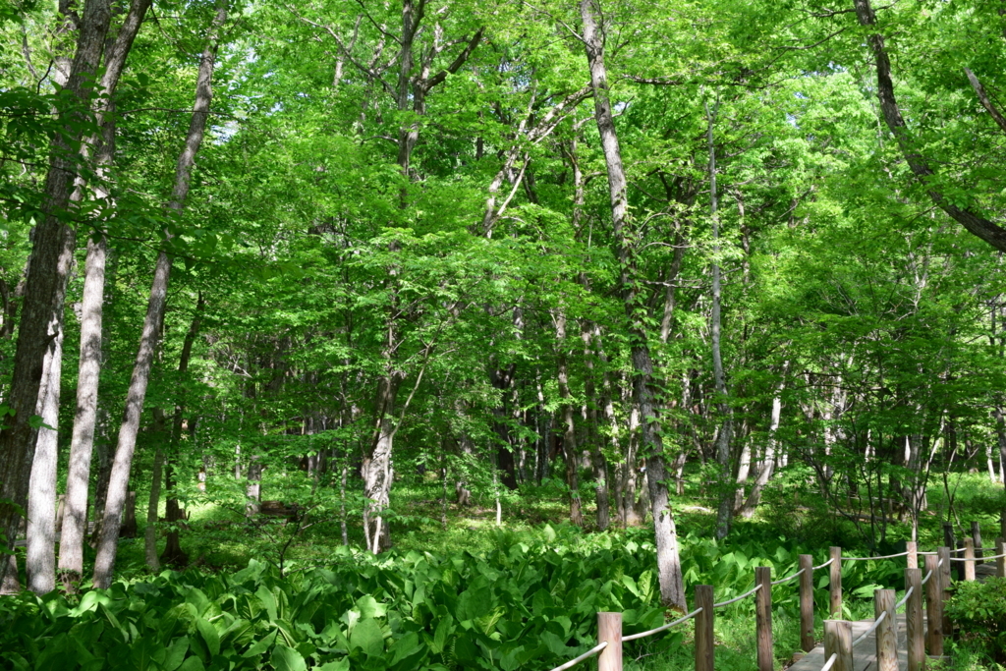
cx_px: 503
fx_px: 1216
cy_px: 336
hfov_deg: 45.0
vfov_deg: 30.9
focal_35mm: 44
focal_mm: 29
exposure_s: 1/200
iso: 800
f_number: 10
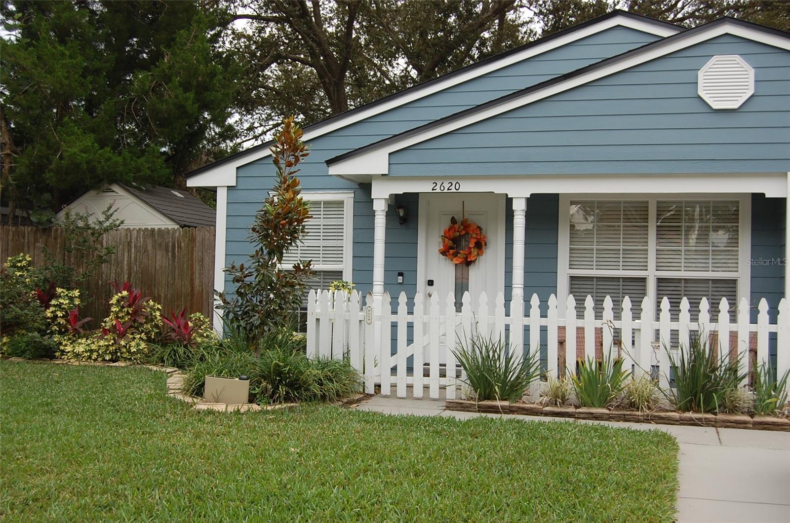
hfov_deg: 46.5
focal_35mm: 42
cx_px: 395
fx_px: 920
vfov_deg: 31.8
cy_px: 262
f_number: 6.3
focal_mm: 28
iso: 200
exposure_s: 1/125
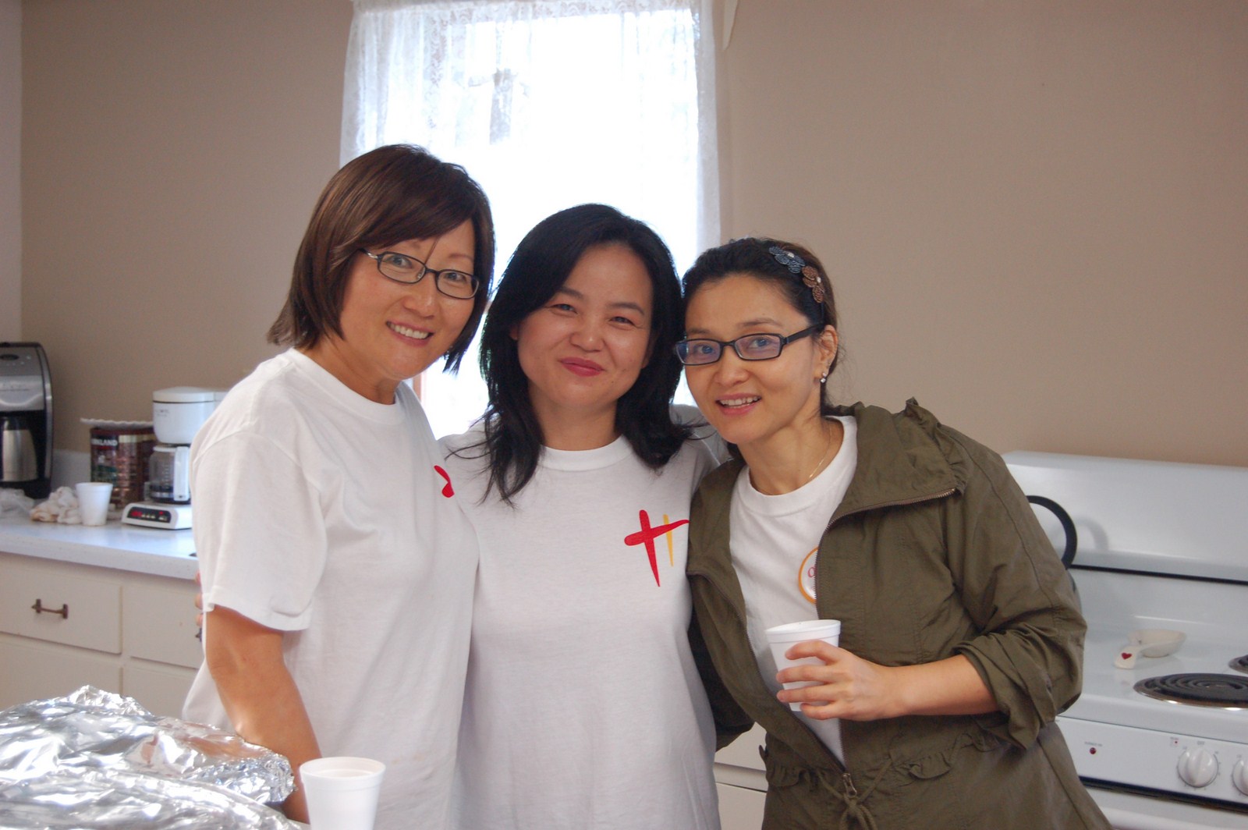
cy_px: 415
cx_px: 624
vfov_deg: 23.7
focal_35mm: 57
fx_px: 1974
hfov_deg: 35.1
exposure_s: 1/30
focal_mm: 38
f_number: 5
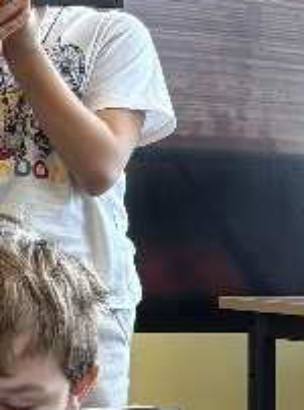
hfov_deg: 9.8
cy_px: 41
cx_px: -426
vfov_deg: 14.8
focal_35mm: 132
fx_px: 1556
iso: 80
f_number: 1.6
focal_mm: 5.96
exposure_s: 1/100
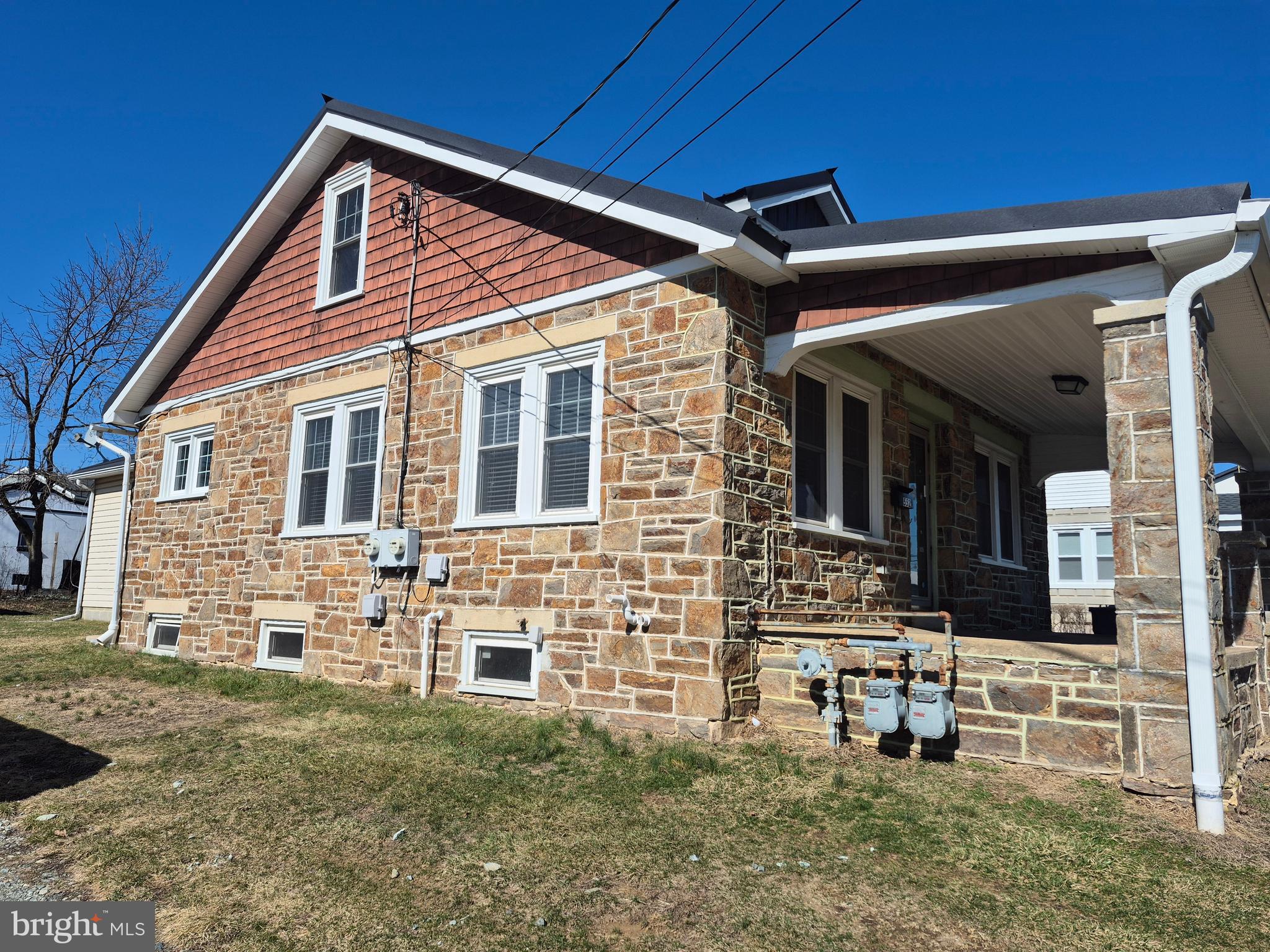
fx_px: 844
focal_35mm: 23
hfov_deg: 73.9
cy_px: 476
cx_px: 635
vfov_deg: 58.9
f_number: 1.8
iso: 25
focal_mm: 5.4
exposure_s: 1/2984
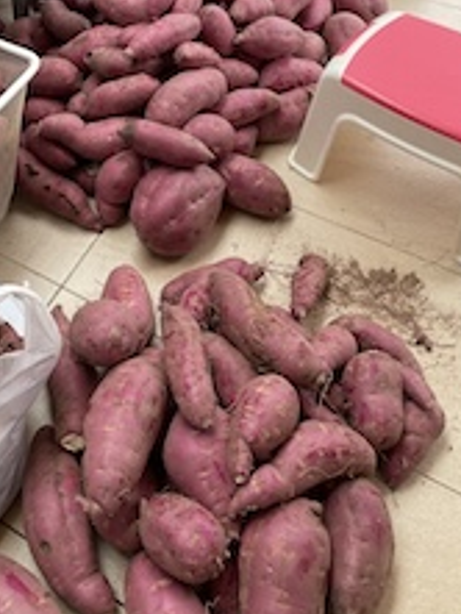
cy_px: 97
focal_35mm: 47
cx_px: 75
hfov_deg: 30.0
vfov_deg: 38.4
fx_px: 834
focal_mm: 4.2
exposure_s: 1/121
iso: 80
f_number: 1.6
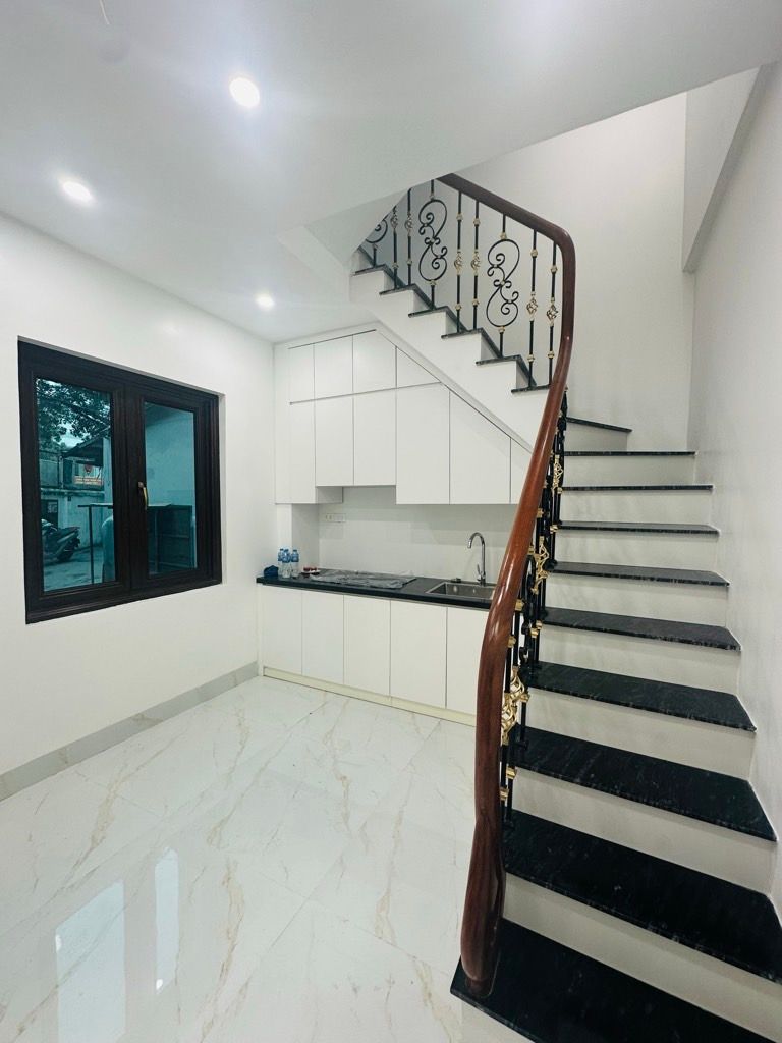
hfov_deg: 85.7
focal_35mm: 14
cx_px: 391
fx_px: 422
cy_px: 522
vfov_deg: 102.1
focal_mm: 2.22
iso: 80
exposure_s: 1/100
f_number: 2.2
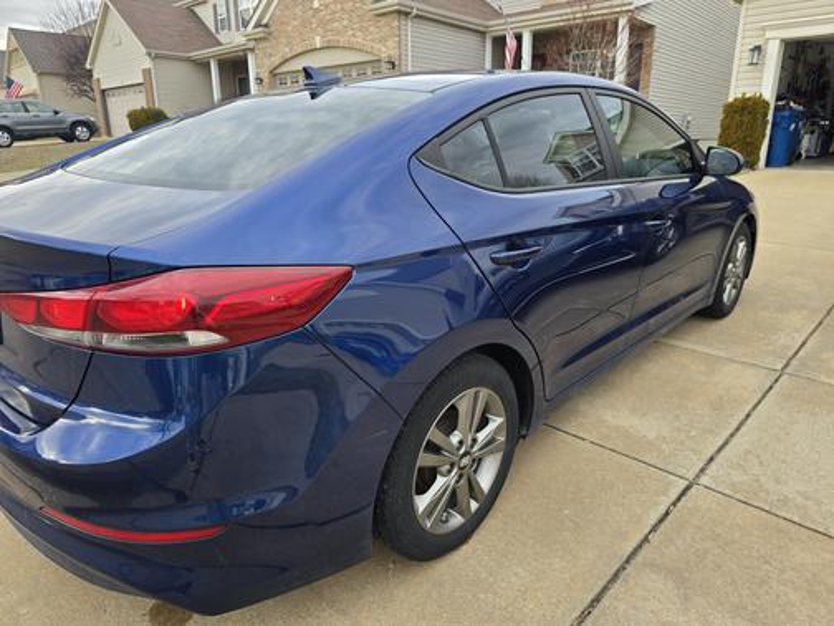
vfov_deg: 58.9
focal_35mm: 23
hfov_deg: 73.9
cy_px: 313
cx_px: 417
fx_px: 554
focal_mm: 6.3
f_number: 1.7
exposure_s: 1/180
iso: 20
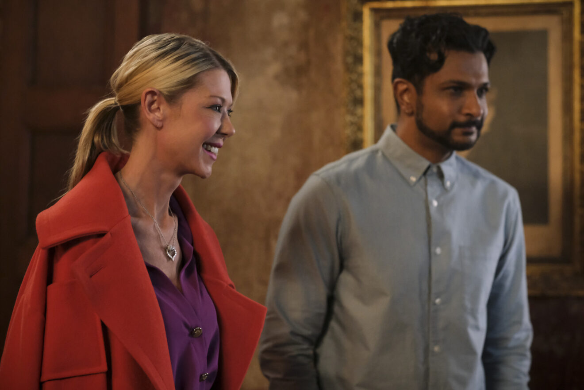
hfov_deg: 24.2
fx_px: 1363
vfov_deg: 16.3
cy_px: 195
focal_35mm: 84
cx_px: 292
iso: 6400
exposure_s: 1/125
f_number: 2.5
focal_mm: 56
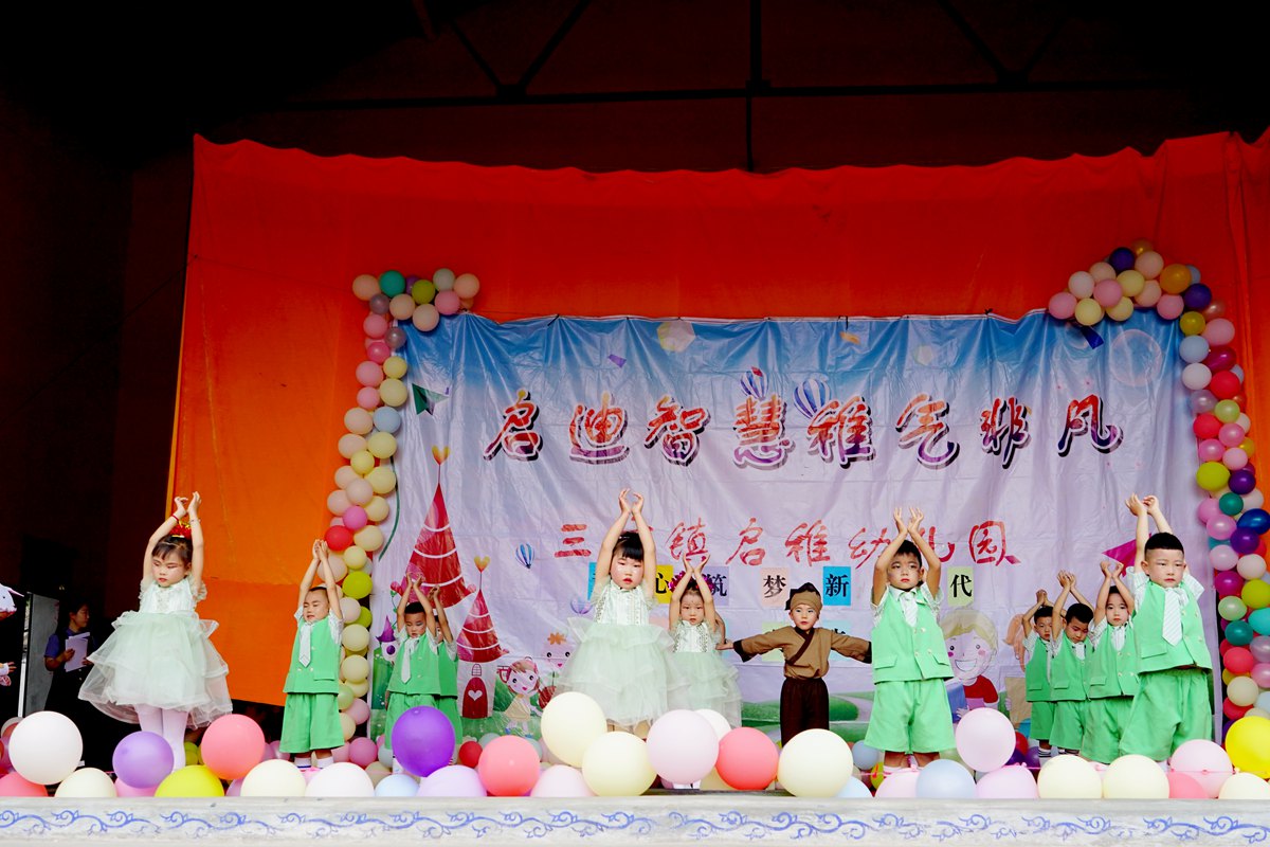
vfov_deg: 29.2
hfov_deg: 42.7
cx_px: 635
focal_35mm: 46
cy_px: 424
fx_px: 1623
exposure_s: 1/125
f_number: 6.7
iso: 500
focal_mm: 46
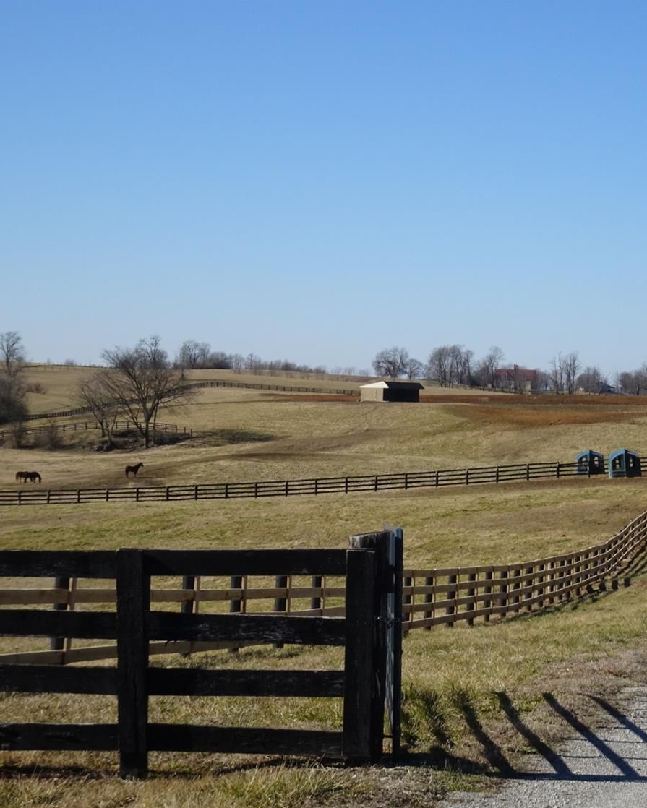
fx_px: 2129
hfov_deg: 17.2
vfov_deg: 21.5
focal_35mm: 89
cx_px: 489
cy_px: 403
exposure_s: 1/640
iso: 80
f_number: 4.5
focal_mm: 11.66
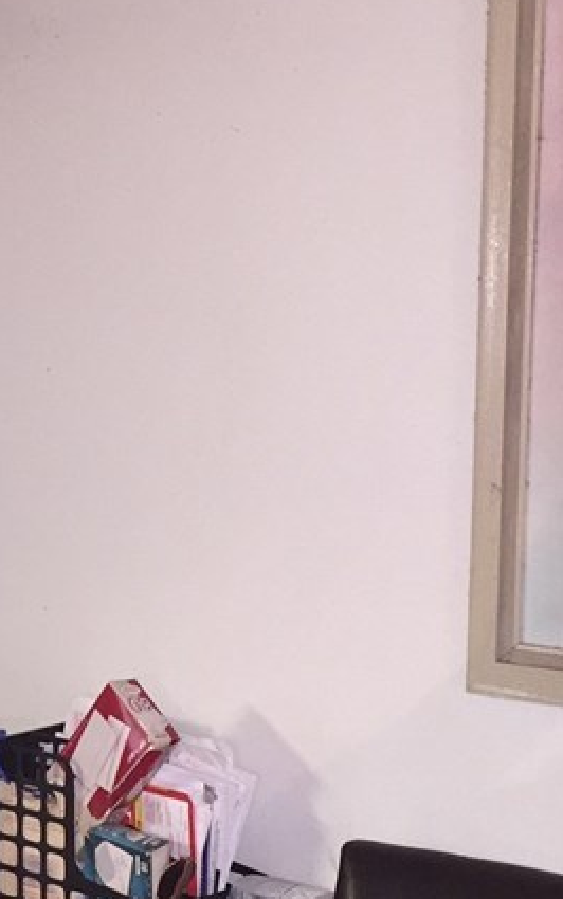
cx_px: -140
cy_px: 613
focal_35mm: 74
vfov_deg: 27.6
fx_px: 1815
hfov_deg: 16.8
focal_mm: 4.15
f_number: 2.2
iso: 200
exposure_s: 1/16
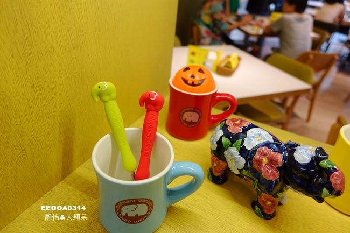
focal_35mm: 24
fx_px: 233
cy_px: 116
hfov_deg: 73.8
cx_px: 175
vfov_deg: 53.1
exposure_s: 1/30
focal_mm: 8.8
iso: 125
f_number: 2
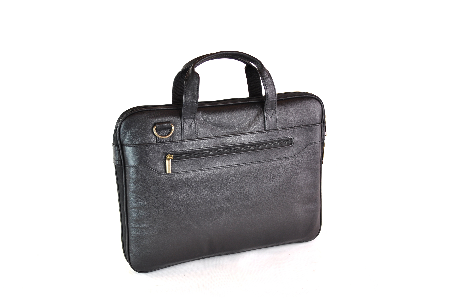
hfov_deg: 38.9
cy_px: 150
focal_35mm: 51
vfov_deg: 26.4
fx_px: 637
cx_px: 225
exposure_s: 1/25
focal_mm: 34
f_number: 5.6
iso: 125
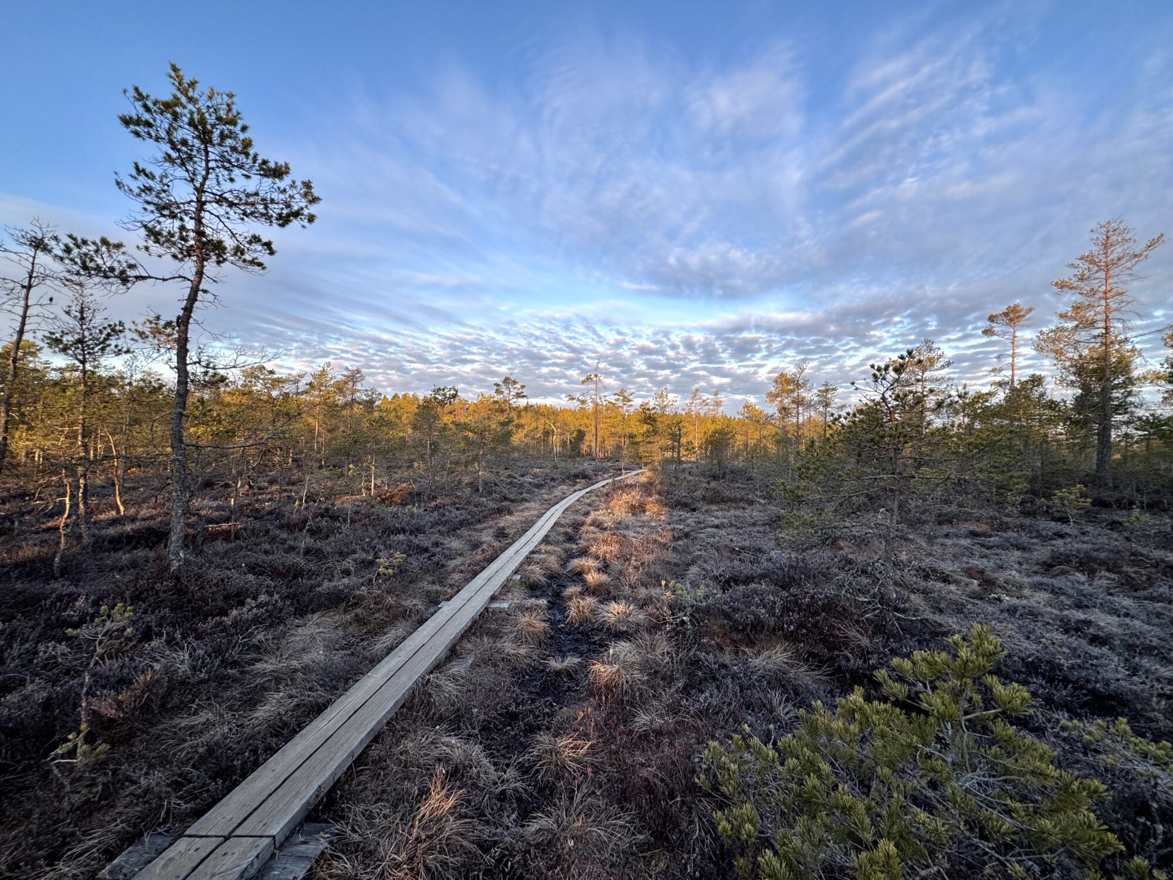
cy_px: 440
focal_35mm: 14
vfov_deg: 85.7
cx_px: 586
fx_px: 474
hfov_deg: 102.1
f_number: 2.2
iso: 40
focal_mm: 2.22
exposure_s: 1/351
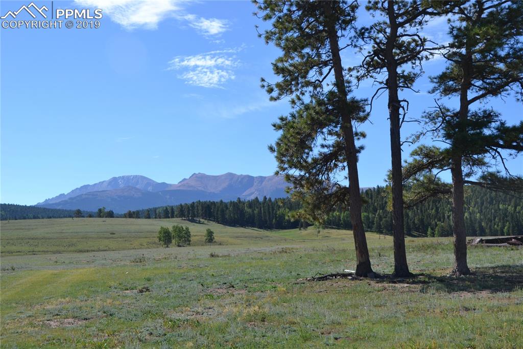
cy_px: 174
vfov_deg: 28.1
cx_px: 262
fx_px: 697
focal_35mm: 48
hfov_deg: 41.1
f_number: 8
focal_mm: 32
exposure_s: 1/250
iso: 100
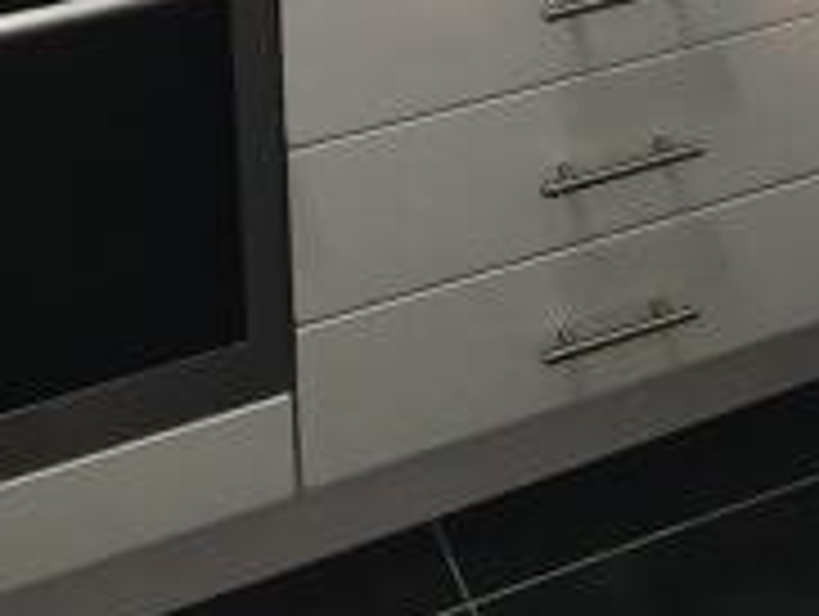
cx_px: 504
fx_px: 1729
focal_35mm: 73
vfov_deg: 16.0
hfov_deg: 26.6
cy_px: -594
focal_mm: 1.8
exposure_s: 1/50
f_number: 2.2
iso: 250
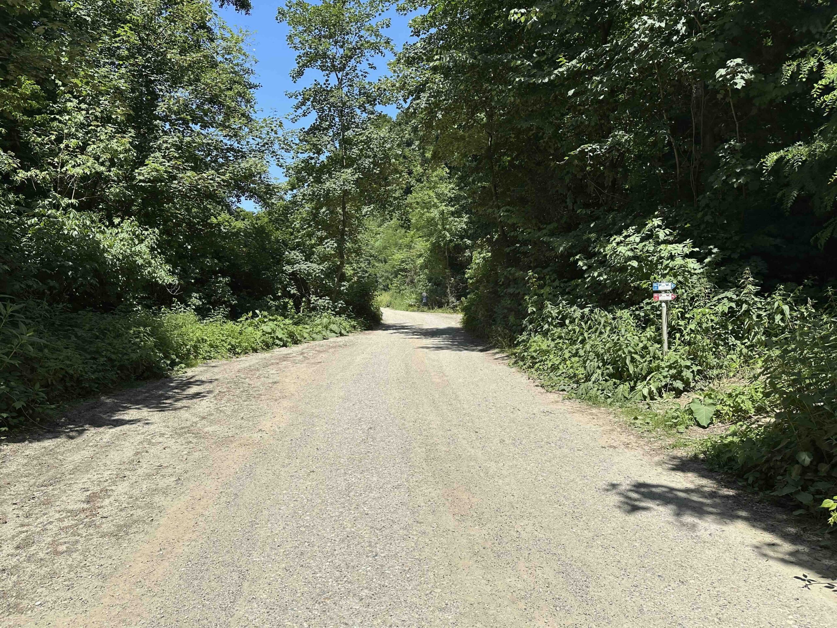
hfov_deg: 71.6
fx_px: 580
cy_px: 314
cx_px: 418
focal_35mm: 24
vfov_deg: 56.8
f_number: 1.78
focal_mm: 6.86
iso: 80
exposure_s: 1/4762
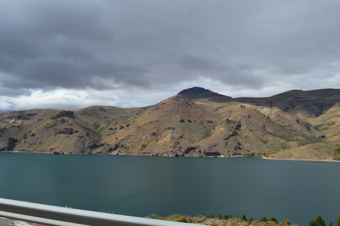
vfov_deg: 43.5
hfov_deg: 62.0
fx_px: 283
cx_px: 170
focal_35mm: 30
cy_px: 113
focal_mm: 20
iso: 100
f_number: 9
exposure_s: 1/320
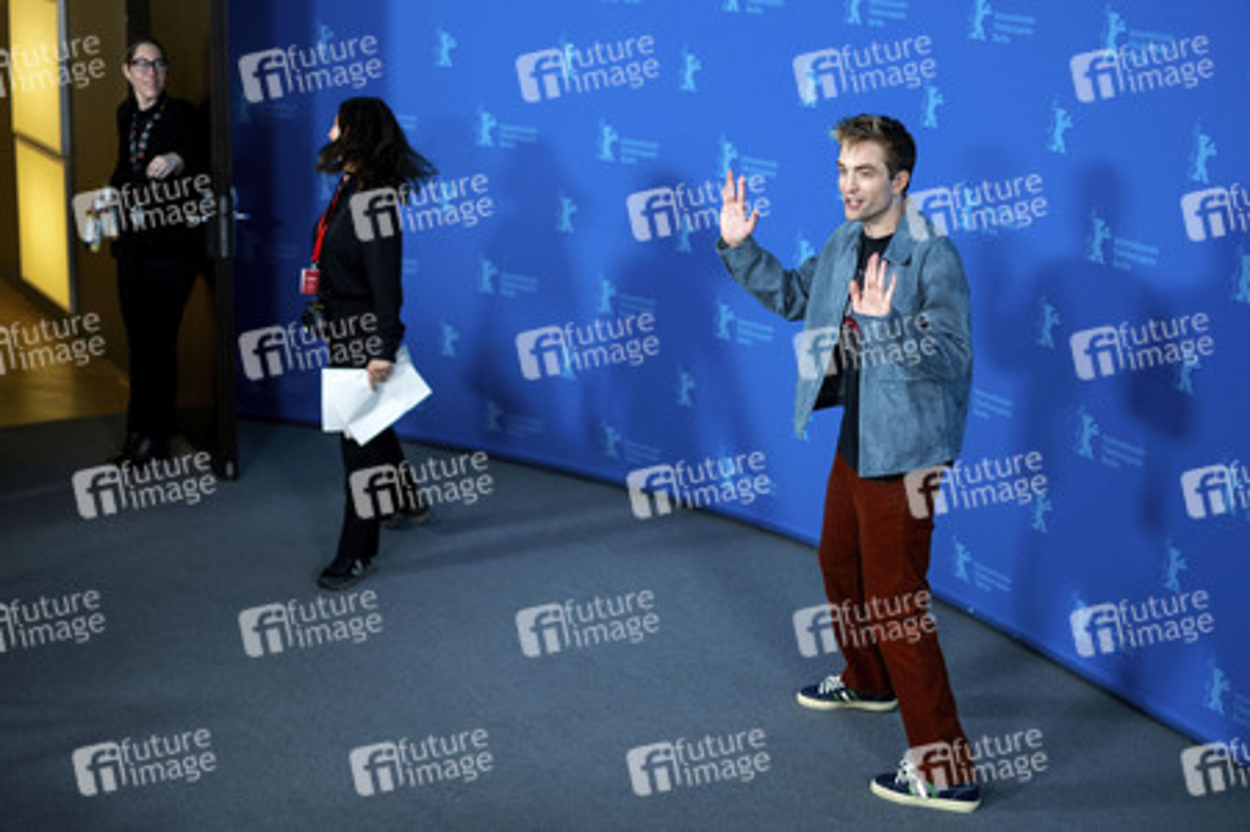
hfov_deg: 37.5
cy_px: 416
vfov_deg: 25.5
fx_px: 1839
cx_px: 625
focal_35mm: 53
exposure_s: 1/600
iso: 800
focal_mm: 35
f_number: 1.4
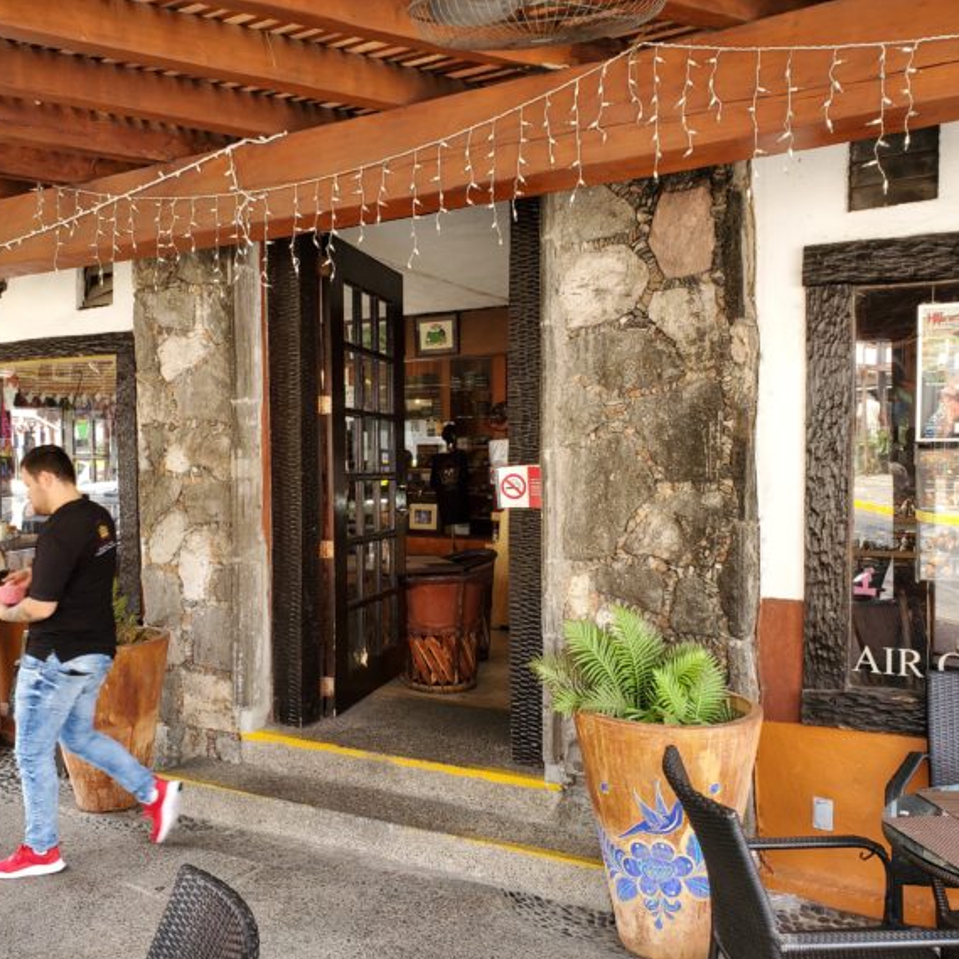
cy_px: 484
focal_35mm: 31
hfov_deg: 52.5
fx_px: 972
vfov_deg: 52.5
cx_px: 437
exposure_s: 1/120
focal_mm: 4.3
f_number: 2.4
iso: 160
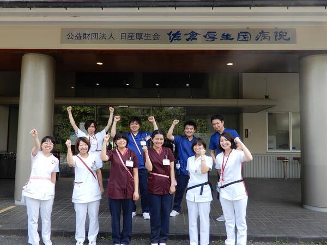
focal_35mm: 30
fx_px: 283
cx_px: 164
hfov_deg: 60.0
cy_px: 122
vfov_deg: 46.8
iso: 80
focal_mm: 5.4
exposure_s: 1/125
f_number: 3.5
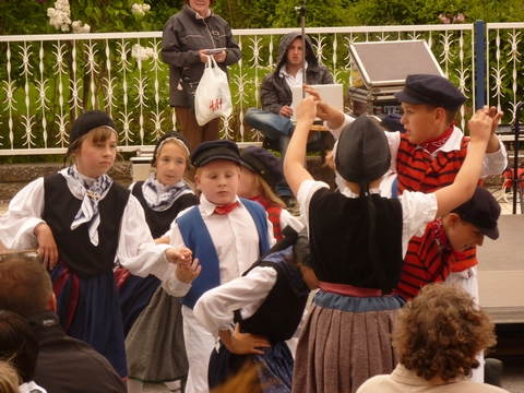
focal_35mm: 158
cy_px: 196
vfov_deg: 9.4
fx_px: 2392
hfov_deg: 12.5
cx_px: 262
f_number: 4.5
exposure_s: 1/200
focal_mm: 25.9
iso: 80
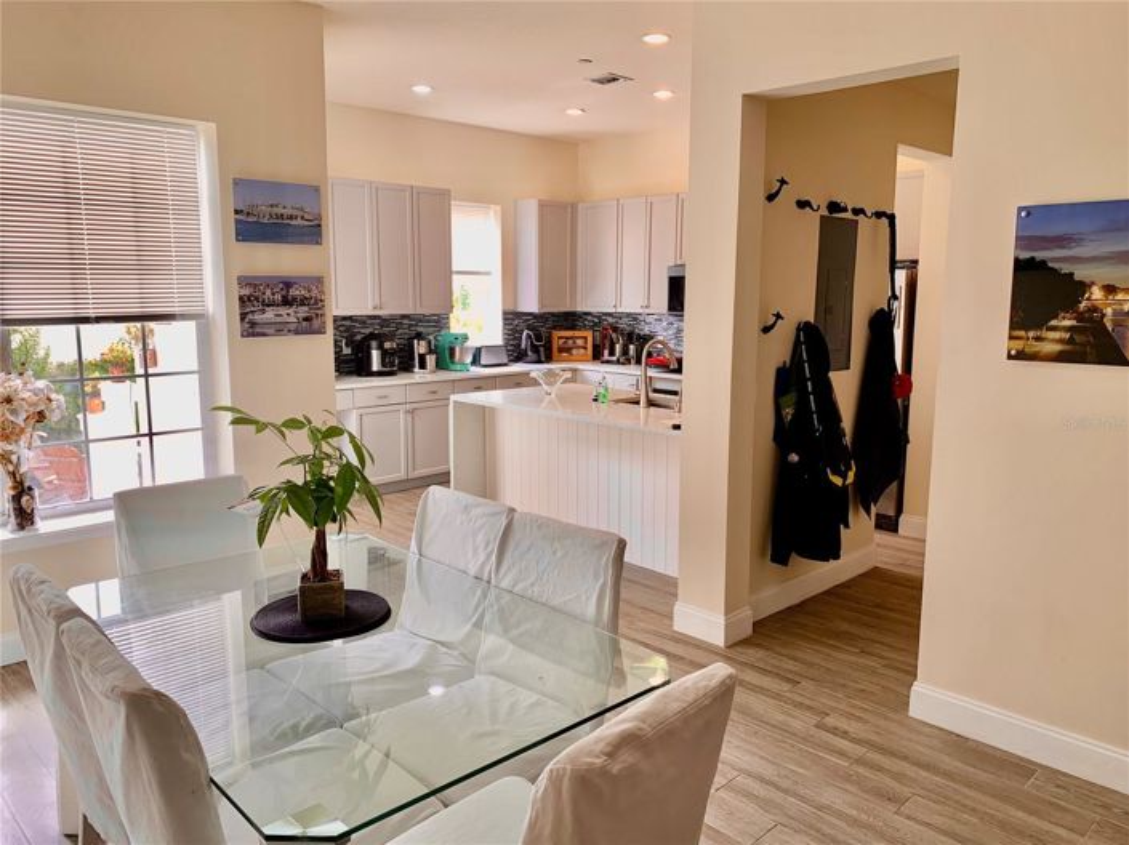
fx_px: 848
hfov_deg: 67.3
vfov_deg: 53.0
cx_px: 564
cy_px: 422
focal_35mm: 26
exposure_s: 1/120
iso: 40
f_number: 1.8
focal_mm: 4.25
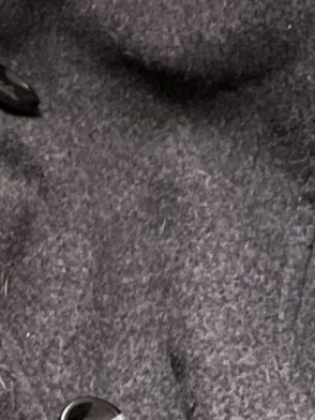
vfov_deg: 10.3
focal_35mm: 170
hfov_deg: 8.6
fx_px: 2063
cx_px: -133
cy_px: 942
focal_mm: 5.1
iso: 800
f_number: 1.6
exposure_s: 1/13
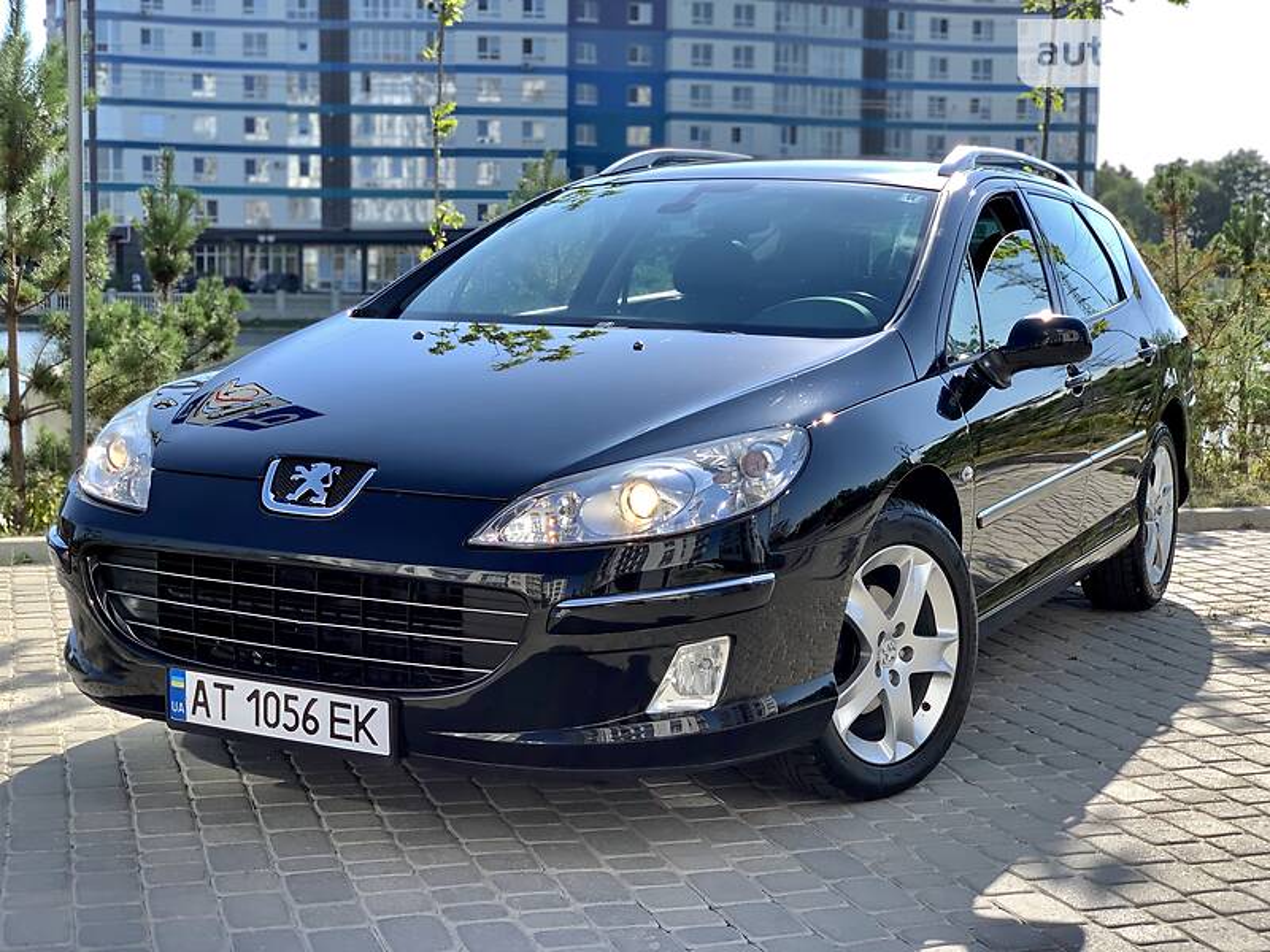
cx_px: 635
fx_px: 1908
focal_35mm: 52
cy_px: 476
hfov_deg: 36.8
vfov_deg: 28.0
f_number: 2.4
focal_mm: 6
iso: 16
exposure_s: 1/494
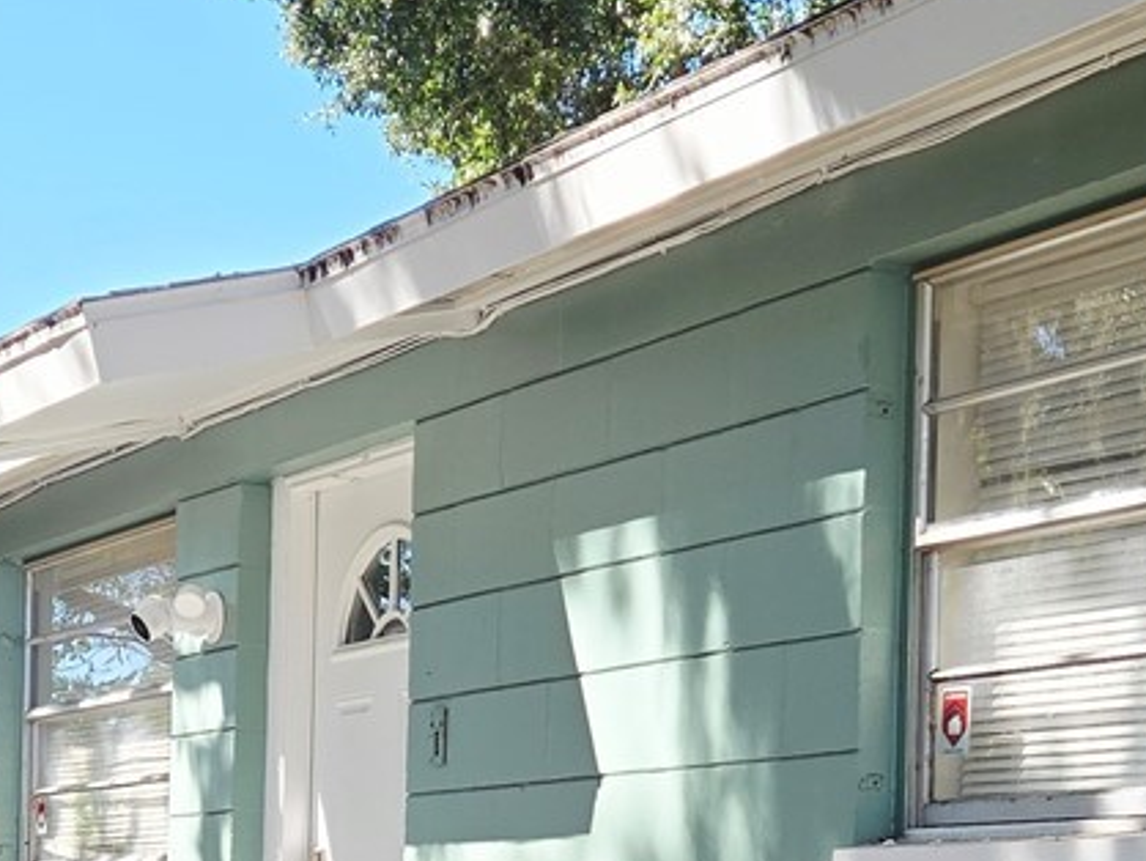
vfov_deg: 16.3
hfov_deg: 22.2
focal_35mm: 88
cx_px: 441
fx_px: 2915
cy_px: 946
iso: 25
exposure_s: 1/726
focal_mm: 5.4
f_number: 1.8
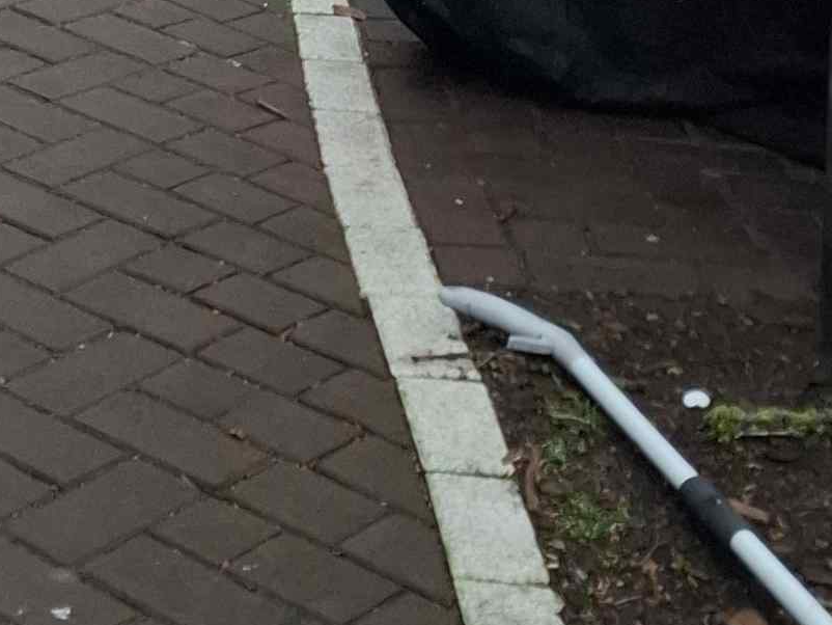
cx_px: -21
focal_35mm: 117
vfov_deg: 11.2
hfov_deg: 16.4
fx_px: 2813
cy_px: -697
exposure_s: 1/100
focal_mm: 5.54
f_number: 1.8
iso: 160
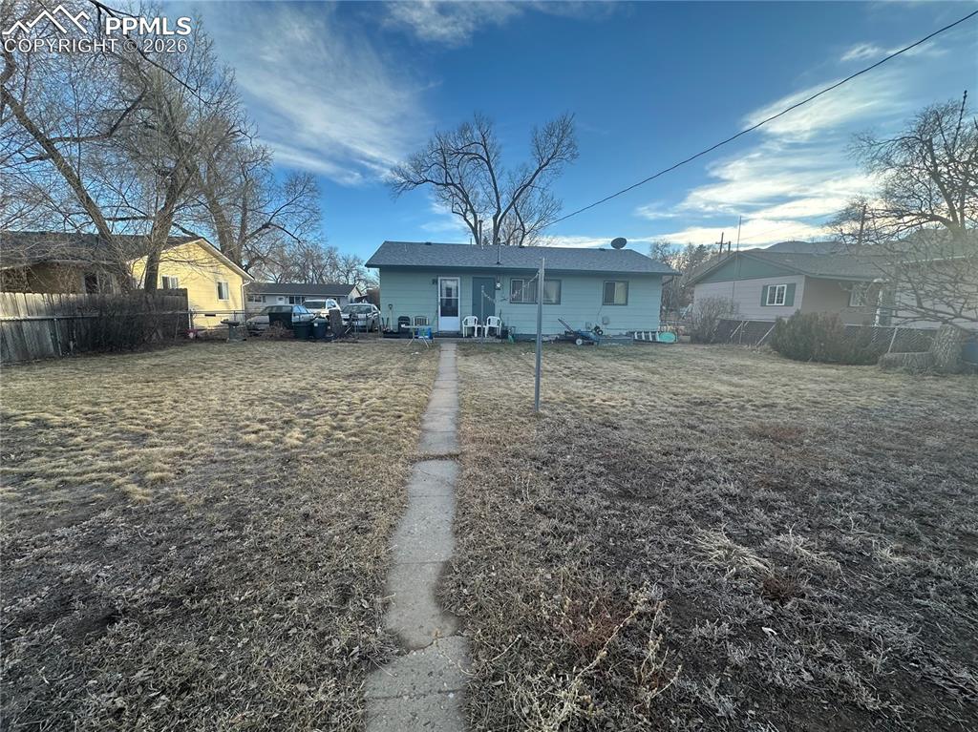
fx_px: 395
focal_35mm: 14
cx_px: 489
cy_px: 366
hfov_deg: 102.1
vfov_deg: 85.6
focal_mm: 2.22
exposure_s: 1/375
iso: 40
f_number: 2.2
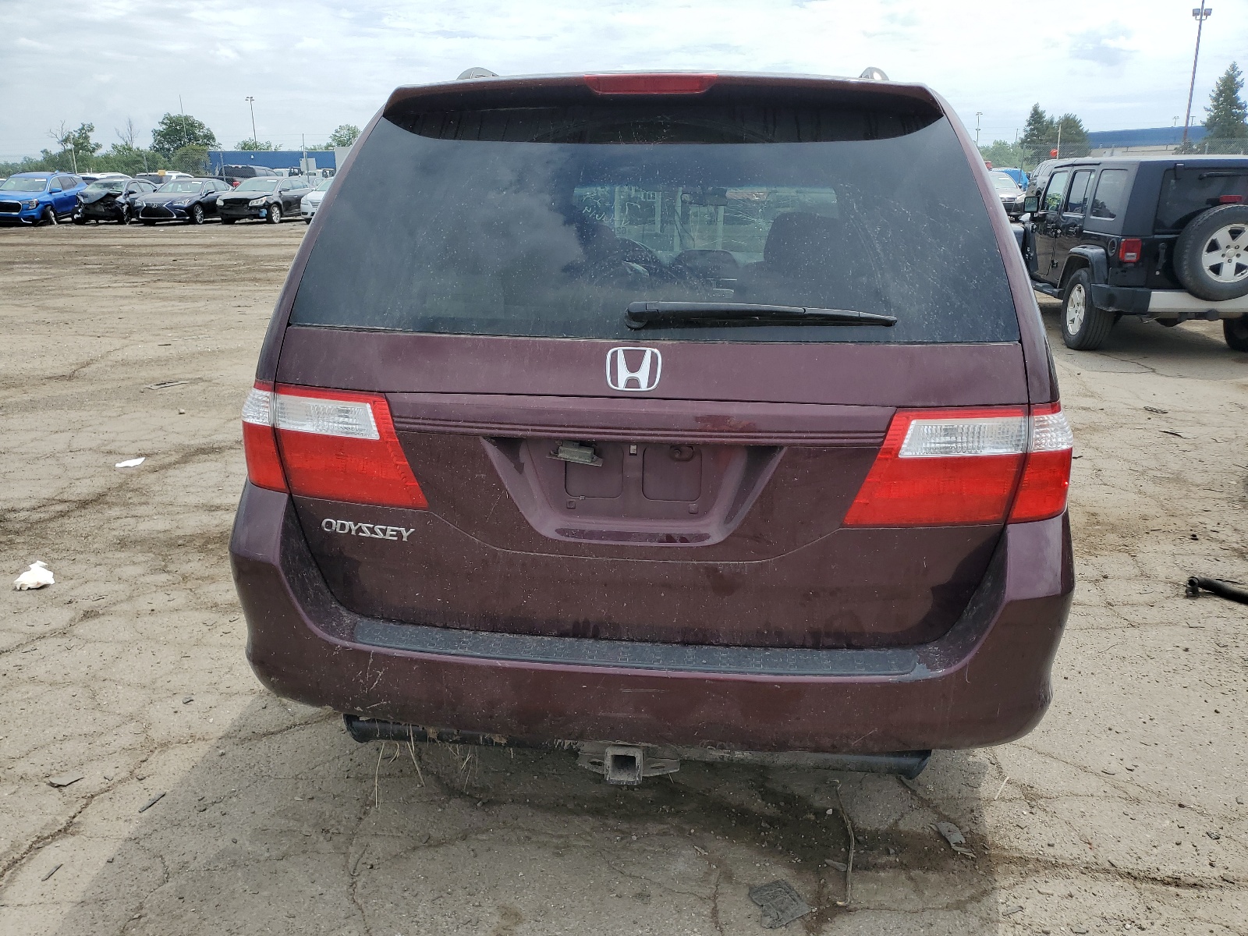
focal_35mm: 26
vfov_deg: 53.1
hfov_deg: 67.3
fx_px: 937
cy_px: 468
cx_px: 624
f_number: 1.5
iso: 50
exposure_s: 1/3333
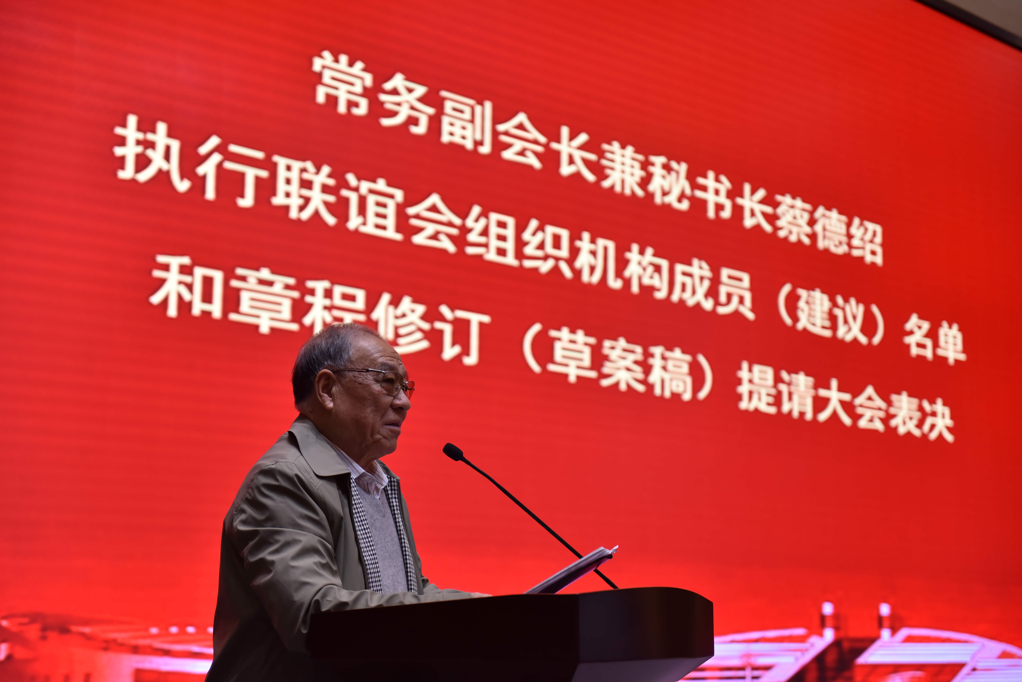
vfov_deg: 24.2
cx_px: 511
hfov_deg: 35.6
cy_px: 341
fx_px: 1590
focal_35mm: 56
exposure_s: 1/640
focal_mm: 56
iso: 1000
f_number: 2.8
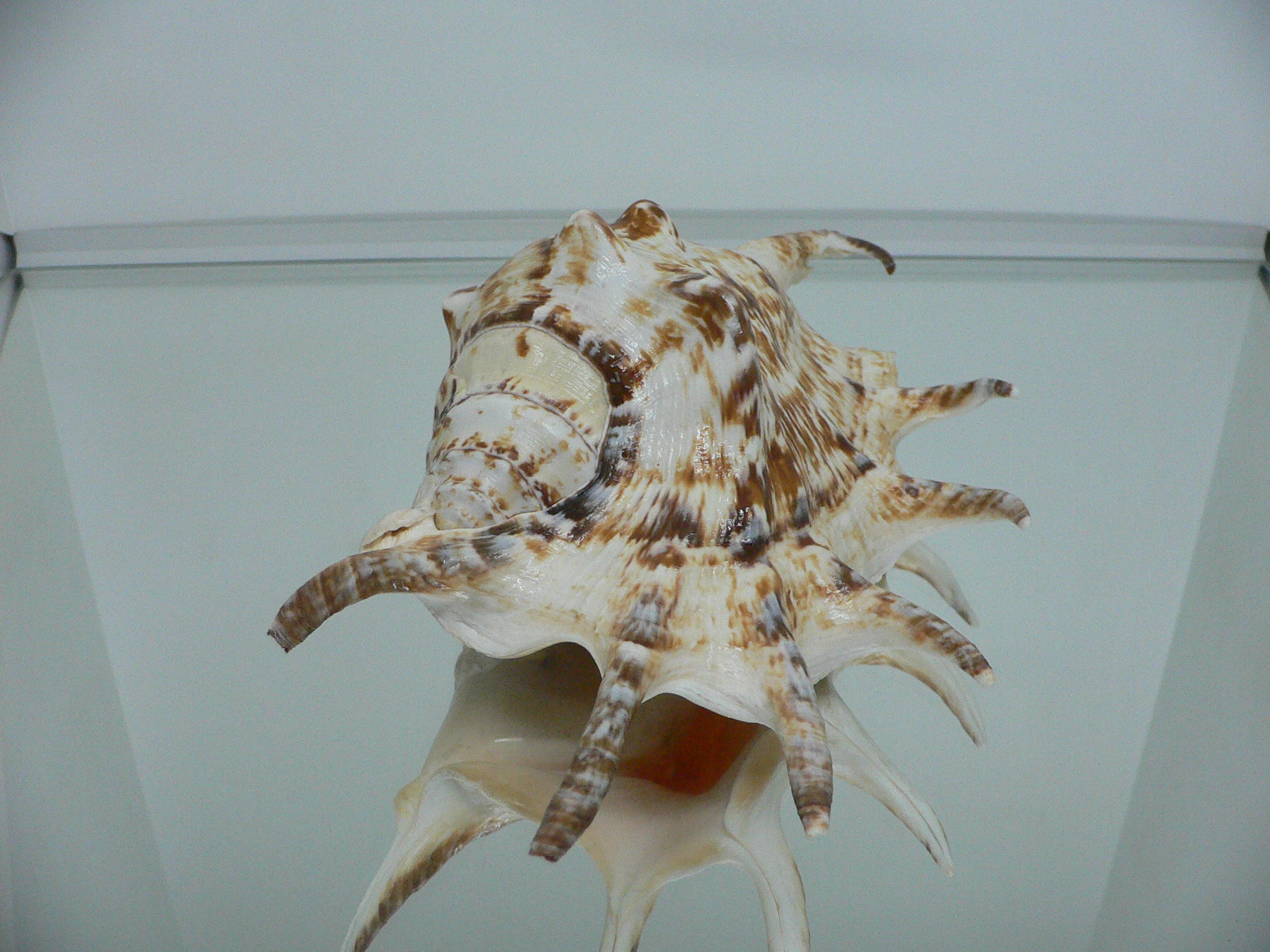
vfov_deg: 40.7
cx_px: 635
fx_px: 1284
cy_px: 476
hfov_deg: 52.6
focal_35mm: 35
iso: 200
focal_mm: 4.6
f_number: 2.8
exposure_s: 1/60
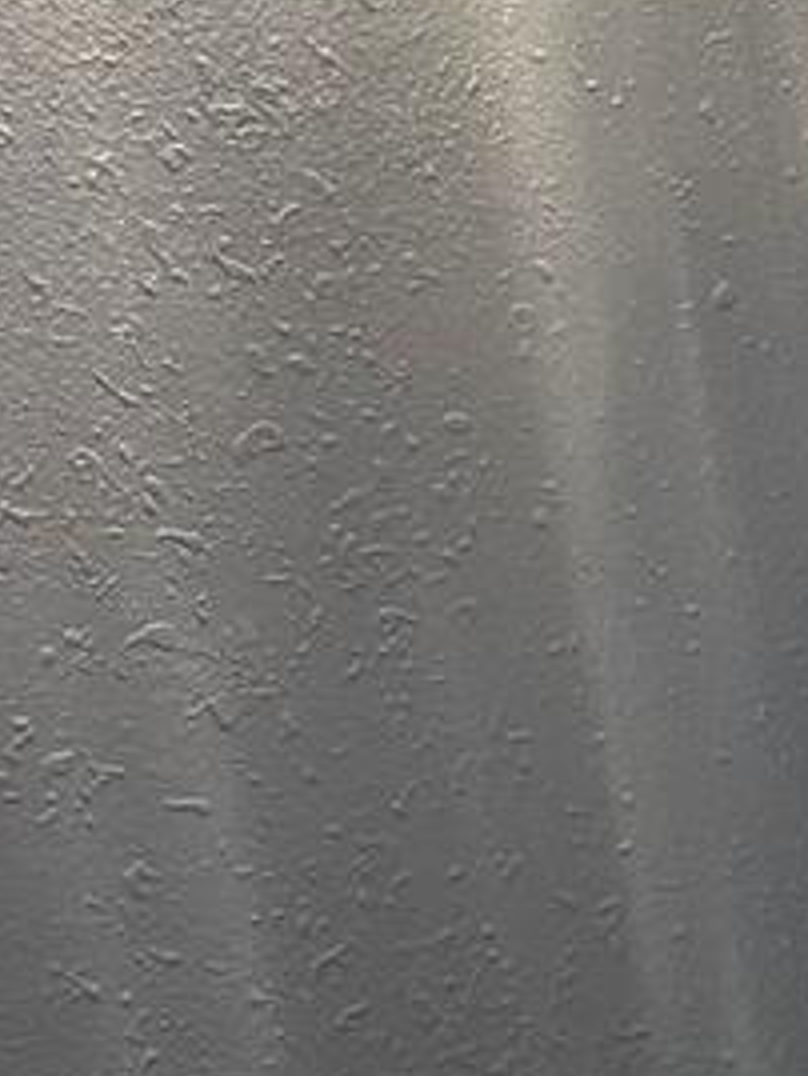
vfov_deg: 16.0
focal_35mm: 107
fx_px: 3327
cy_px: 1836
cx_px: 1764
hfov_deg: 11.9
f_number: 1.78
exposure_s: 1/60
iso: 250
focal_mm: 6.76
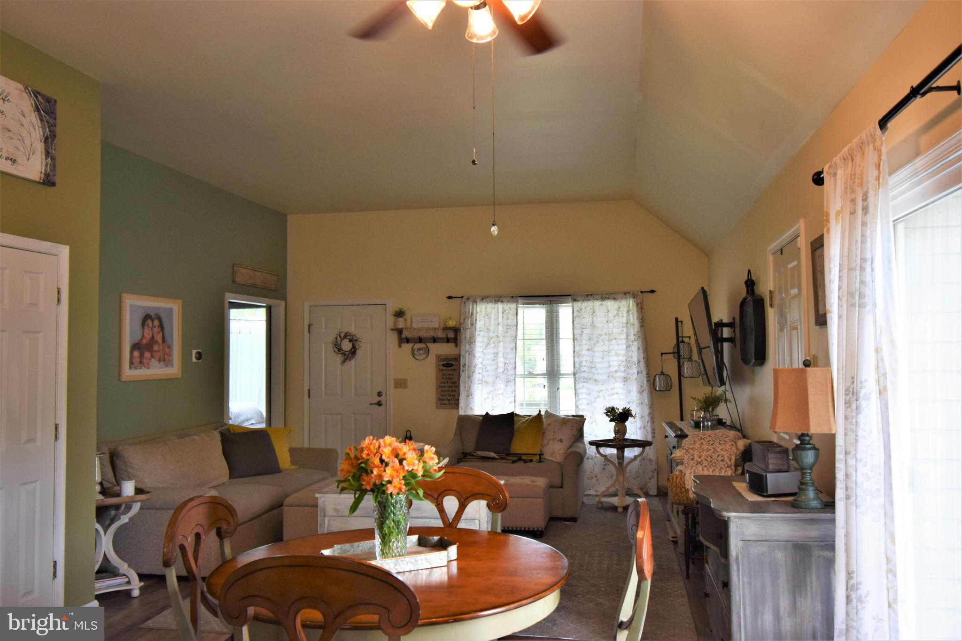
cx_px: 481
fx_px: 802
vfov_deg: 43.6
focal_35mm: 30
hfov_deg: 61.9
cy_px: 320
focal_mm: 20
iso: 560
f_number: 5.6
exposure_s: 1/60
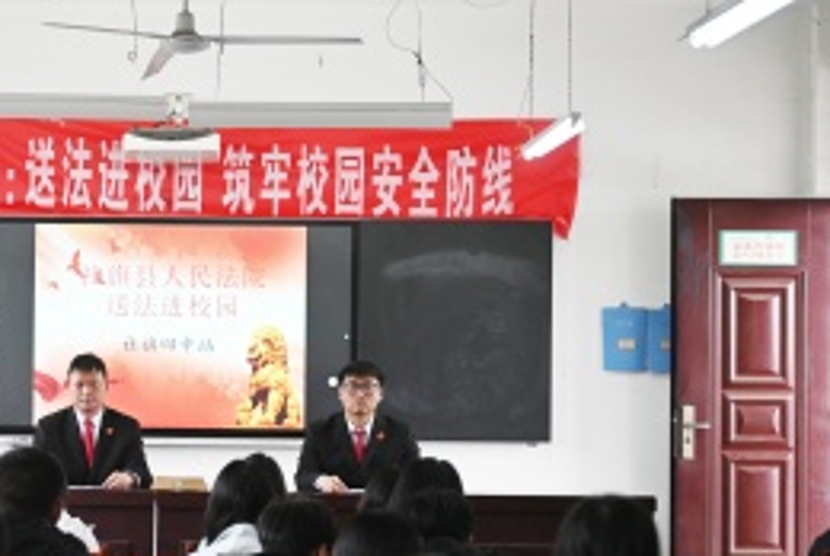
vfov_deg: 14.7
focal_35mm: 93
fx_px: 2147
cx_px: 121
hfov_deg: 21.5
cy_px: 356
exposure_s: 1/160
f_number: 2.8
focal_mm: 44
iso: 400
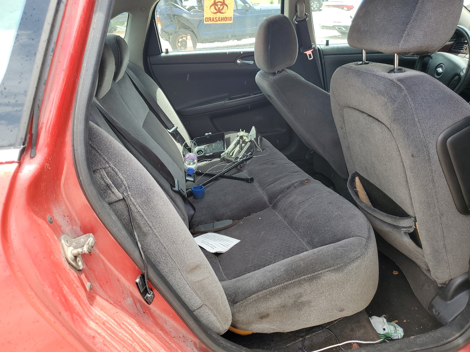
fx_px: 353
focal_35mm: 26
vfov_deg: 53.1
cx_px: 235
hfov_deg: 67.3
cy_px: 176
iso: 50
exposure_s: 1/323
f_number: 1.5
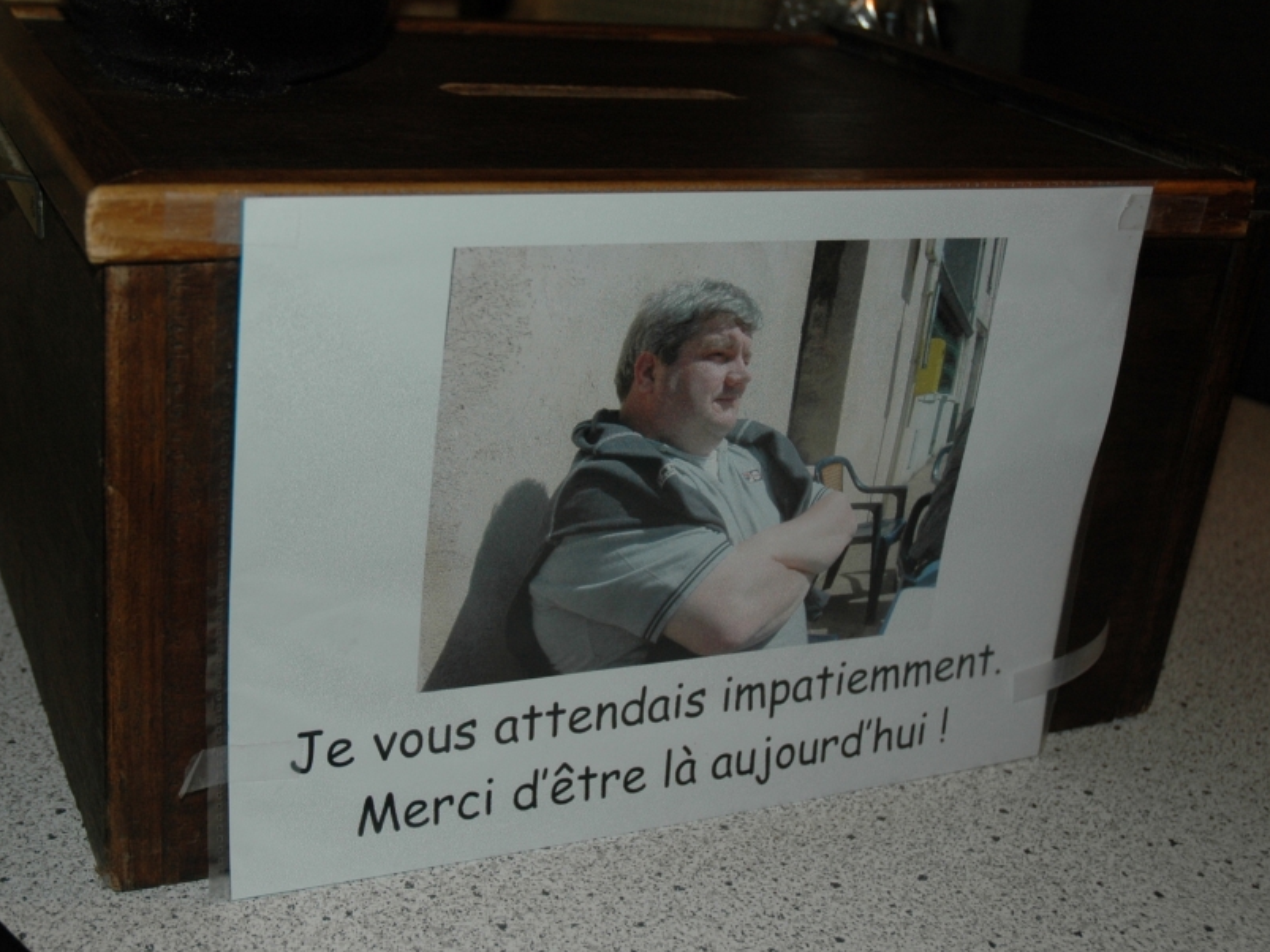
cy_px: 435
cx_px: 592
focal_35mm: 50
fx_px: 1820
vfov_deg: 29.3
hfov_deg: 38.5
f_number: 3.8
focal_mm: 27
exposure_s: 1/60
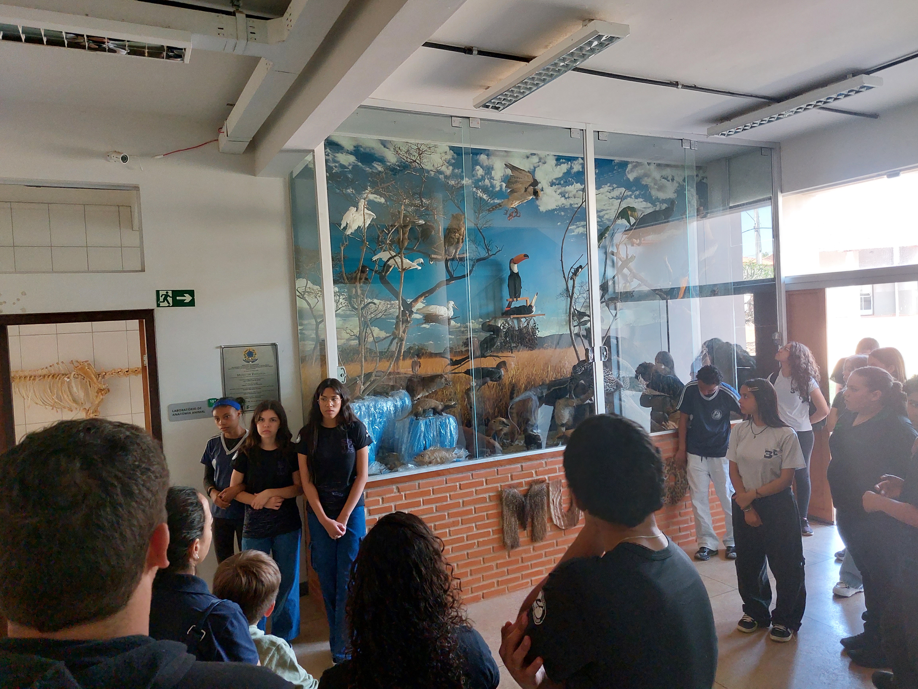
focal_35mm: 24
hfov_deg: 71.6
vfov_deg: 56.8
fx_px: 636
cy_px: 344
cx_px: 459
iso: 320
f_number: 1.8
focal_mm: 5.23
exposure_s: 1/60
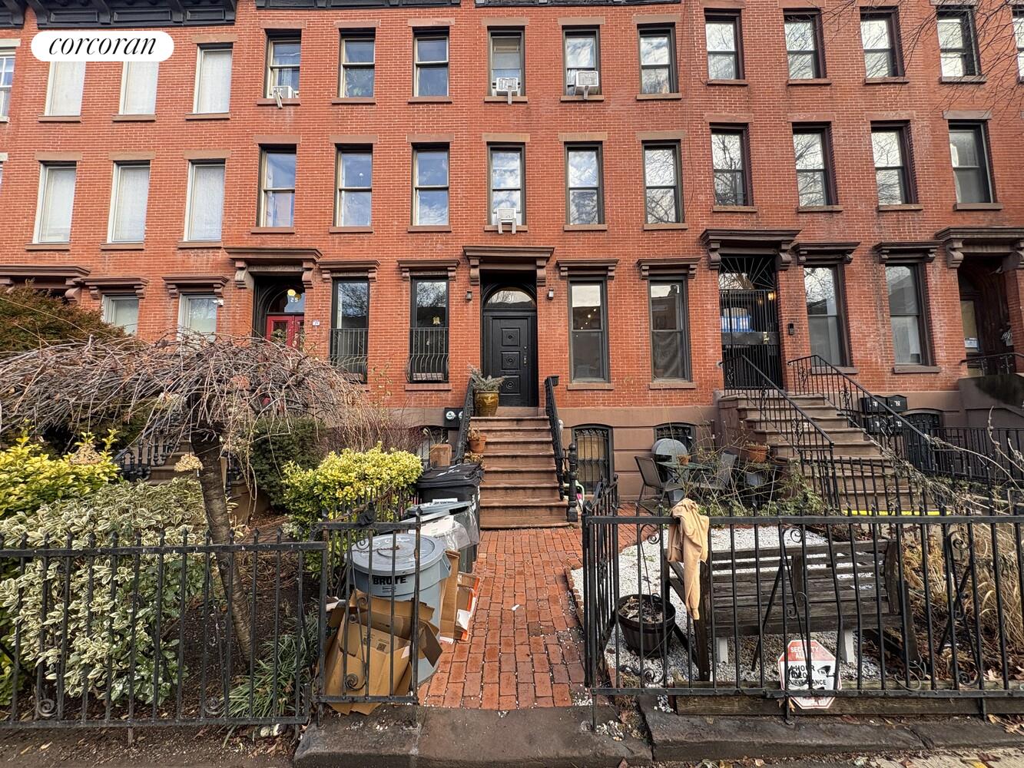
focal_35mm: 14
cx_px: 512
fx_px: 414
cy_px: 384
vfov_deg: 85.7
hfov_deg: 102.1
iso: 64
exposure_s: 1/99
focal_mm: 2.22
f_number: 2.2
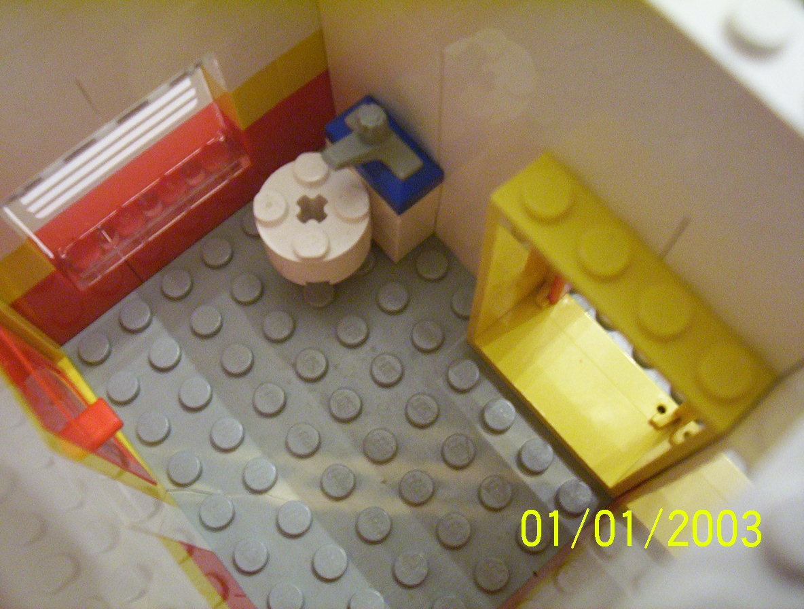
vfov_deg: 33.8
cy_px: 304
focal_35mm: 43
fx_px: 1002
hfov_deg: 43.7
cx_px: 402
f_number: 2.73
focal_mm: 5.77
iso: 200
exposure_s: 1/8.96
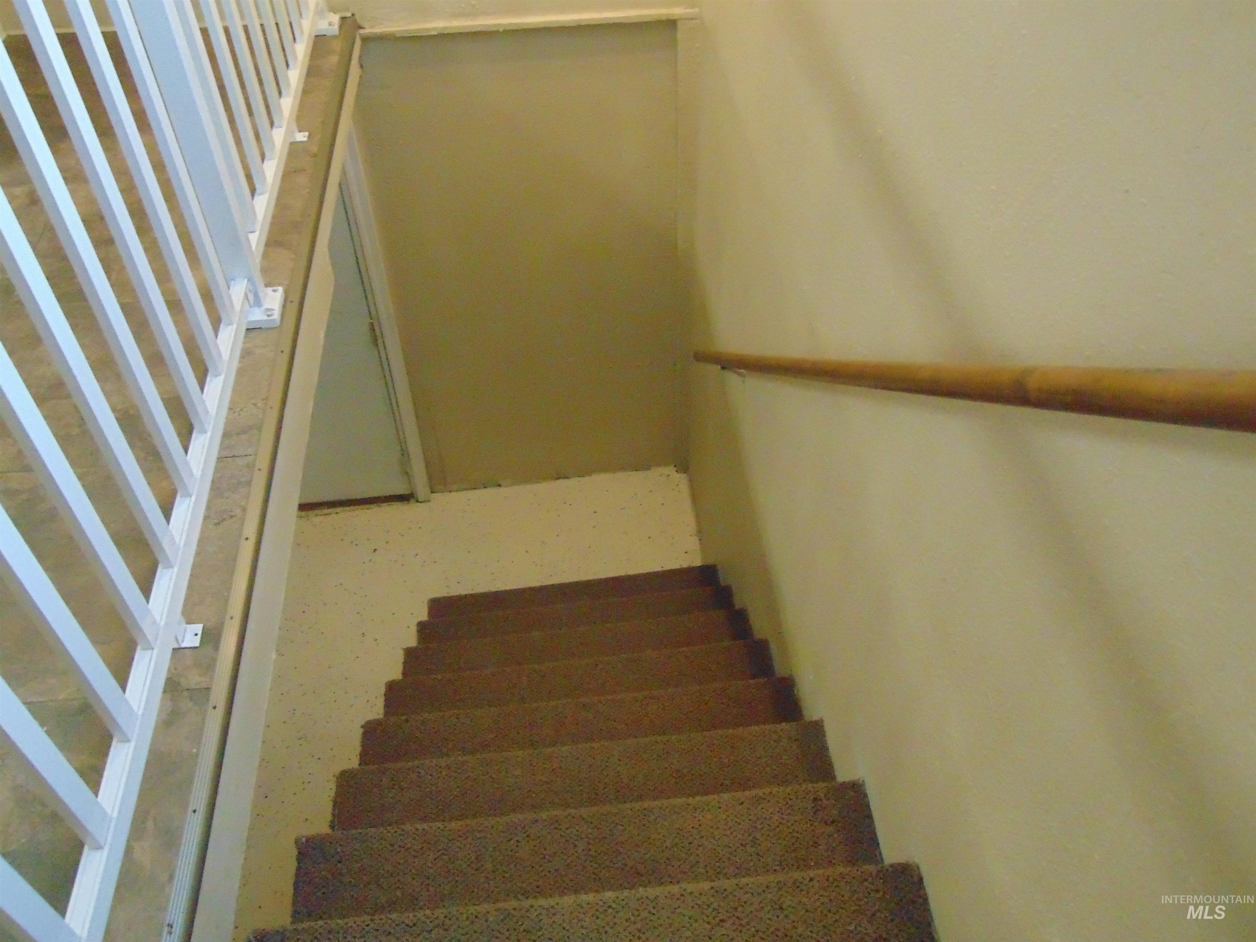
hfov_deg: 60.0
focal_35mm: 30
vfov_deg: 46.8
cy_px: 471
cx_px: 628
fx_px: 1089
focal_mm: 5.4
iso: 800
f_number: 3.1
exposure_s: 1/30
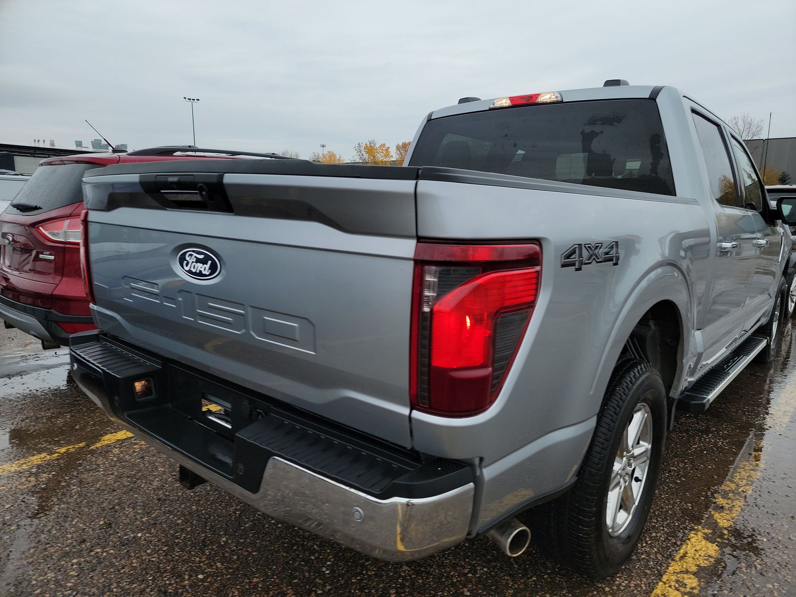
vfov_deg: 56.8
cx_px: 398
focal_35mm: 24
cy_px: 298
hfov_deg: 71.6
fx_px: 552
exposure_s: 1/212
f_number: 1.8
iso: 50
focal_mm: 6.7
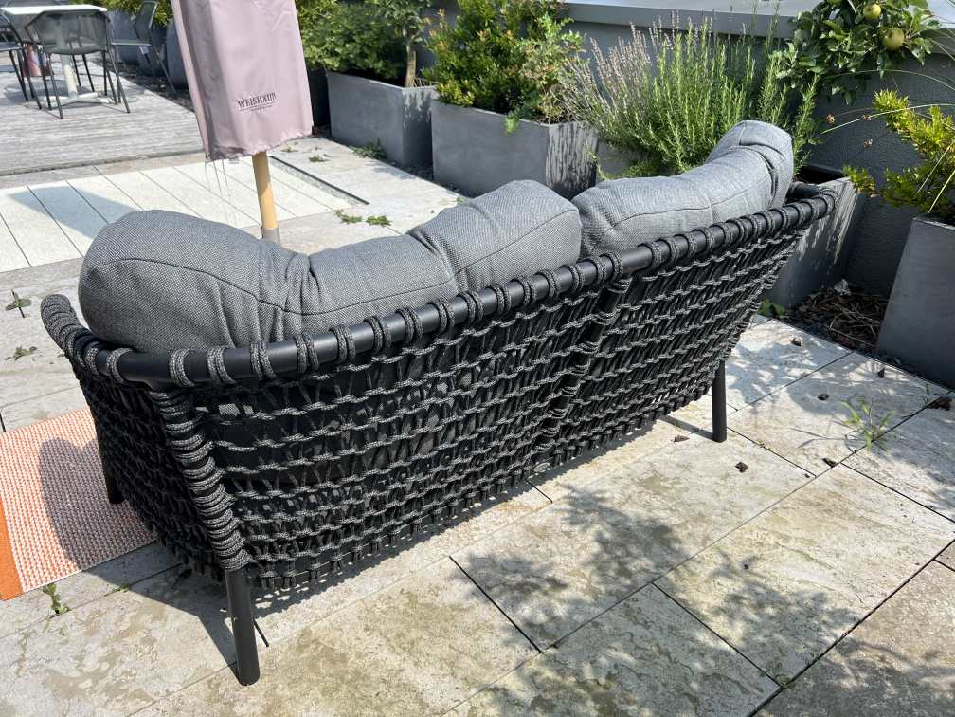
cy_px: 358
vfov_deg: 53.1
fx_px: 717
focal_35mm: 26
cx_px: 478
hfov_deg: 67.3
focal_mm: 5.7
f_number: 1.5
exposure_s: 1/2353
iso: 50
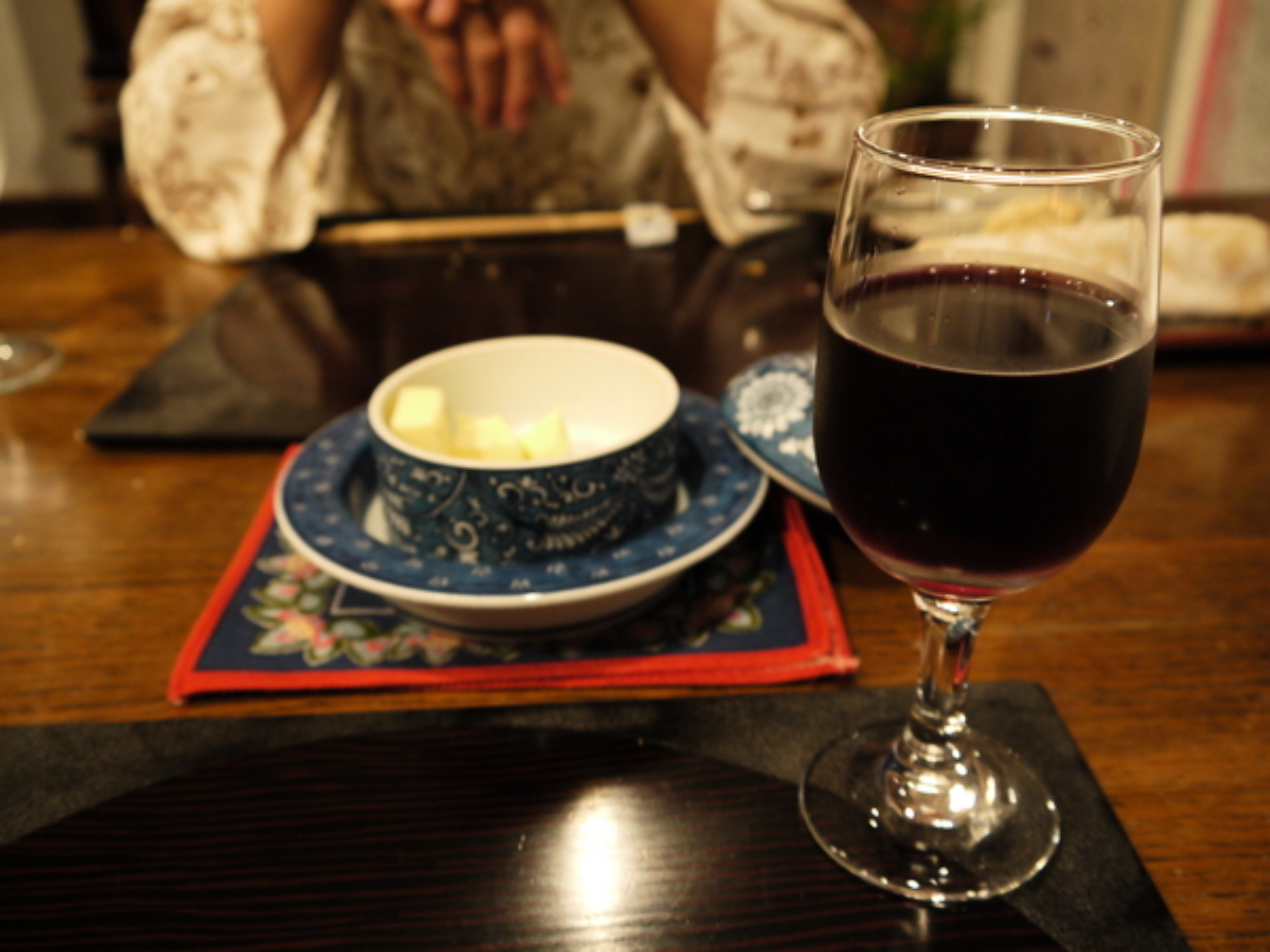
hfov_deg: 54.0
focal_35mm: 34
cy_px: 476
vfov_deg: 41.8
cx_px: 635
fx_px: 1247
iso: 400
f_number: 4
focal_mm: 17
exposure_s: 1/6
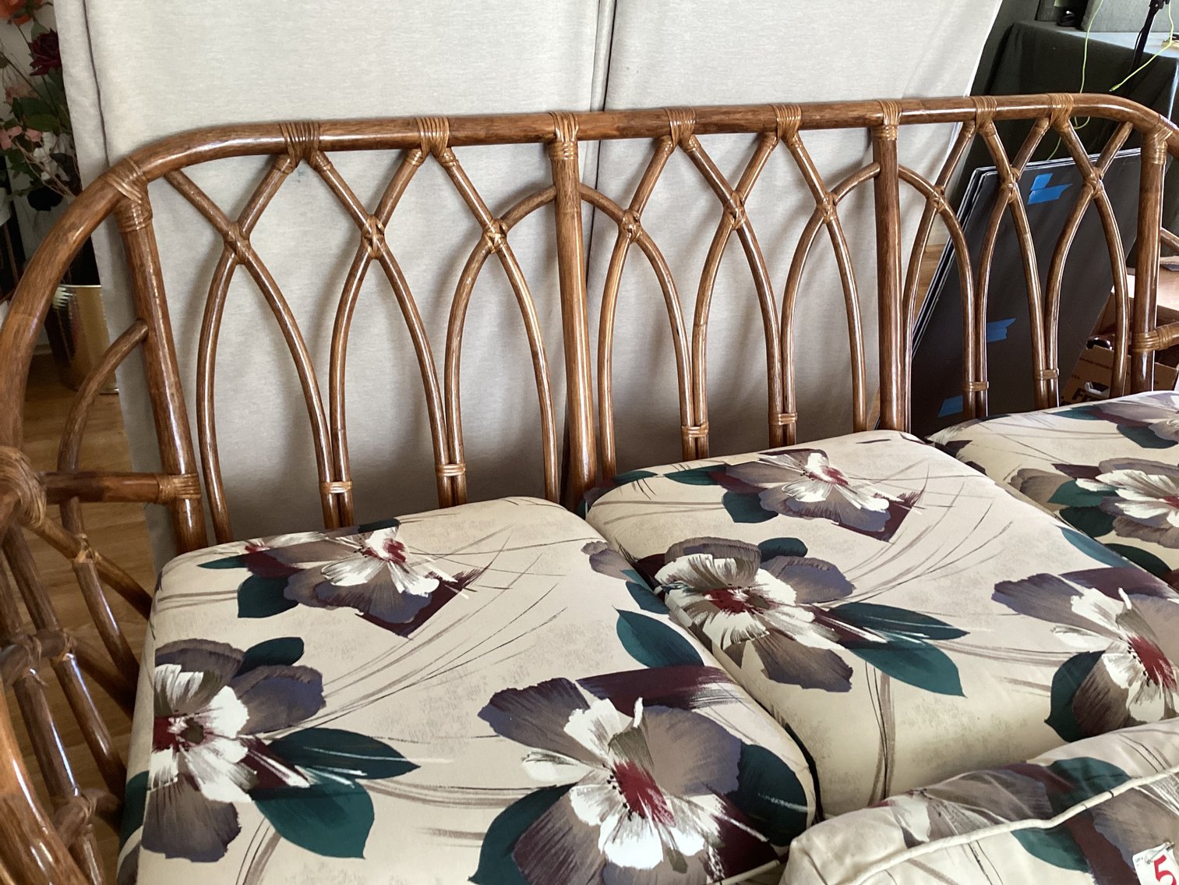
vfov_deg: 45.4
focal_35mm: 31
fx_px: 1056
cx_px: 590
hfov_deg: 58.3
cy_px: 442
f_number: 2.4
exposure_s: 1/60
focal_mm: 3.3
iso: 160
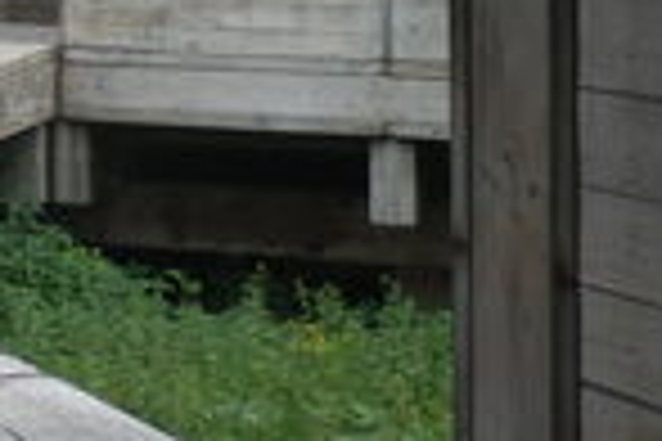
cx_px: -405
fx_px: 2593
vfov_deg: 9.5
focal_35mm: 141
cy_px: -223
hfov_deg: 13.5
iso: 80
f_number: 3.6
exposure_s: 1/500
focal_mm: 6.6
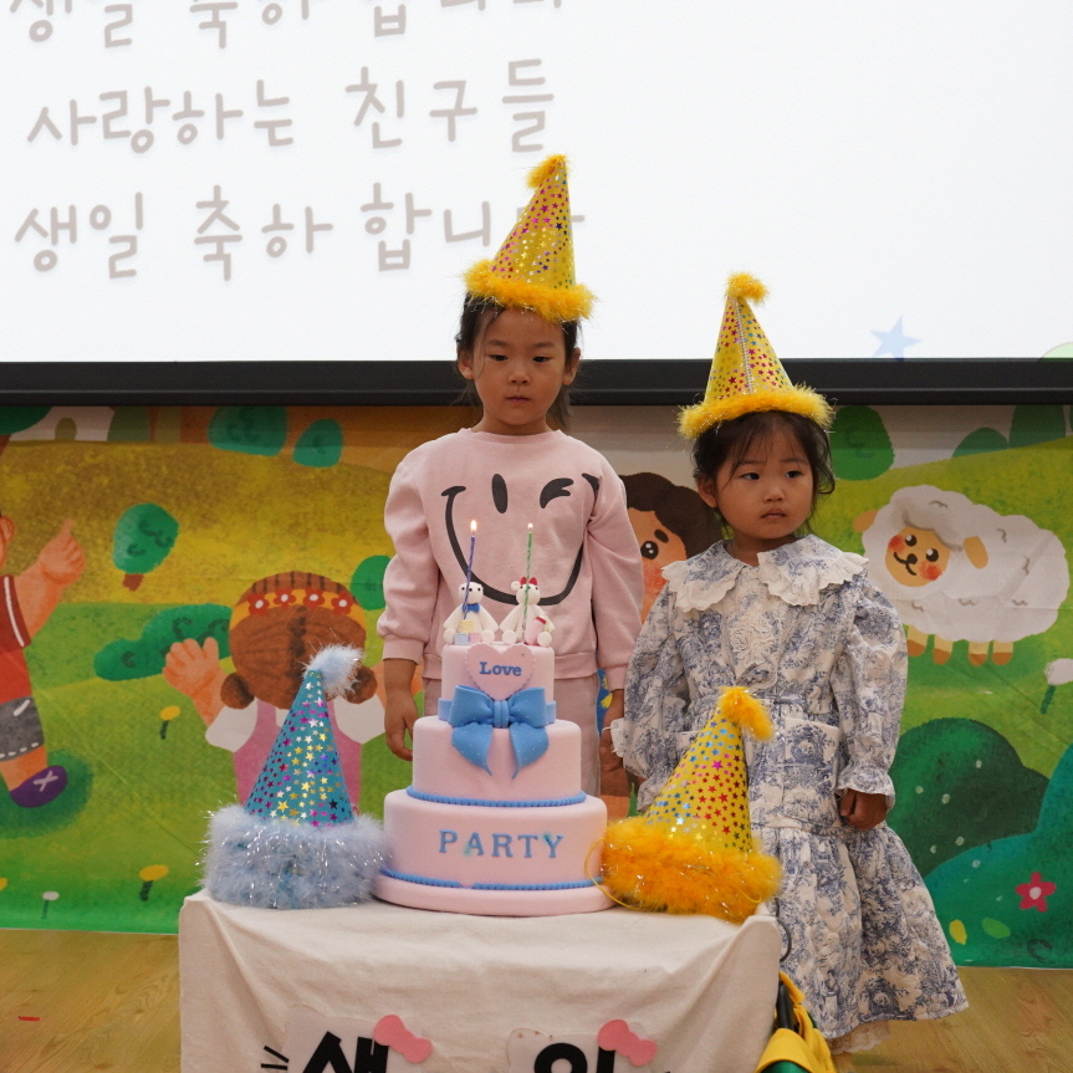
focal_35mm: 64
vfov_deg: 26.9
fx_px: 2244
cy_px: 535
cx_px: 327
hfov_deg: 26.7
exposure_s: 1/200
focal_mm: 50
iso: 2500
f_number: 5.6
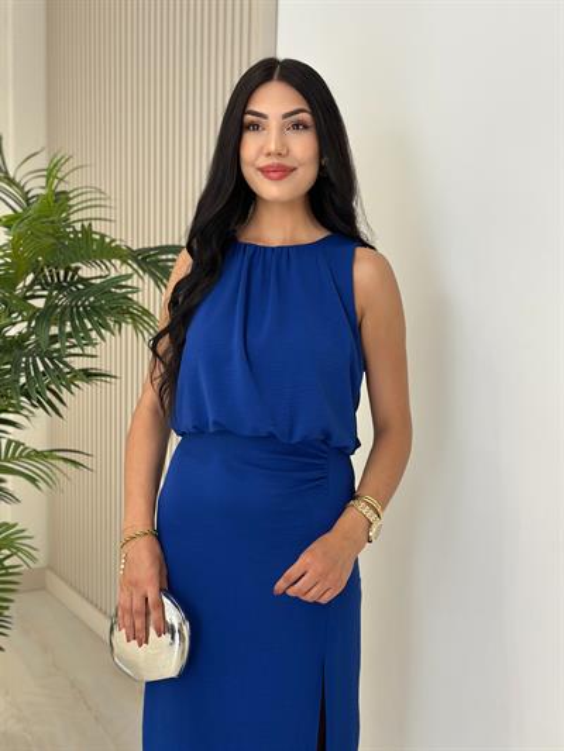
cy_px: 376
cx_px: 282
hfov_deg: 30.3
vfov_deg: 39.6
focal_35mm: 48
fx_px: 1042
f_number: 1.78
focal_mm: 6.86
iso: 80
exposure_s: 1/195
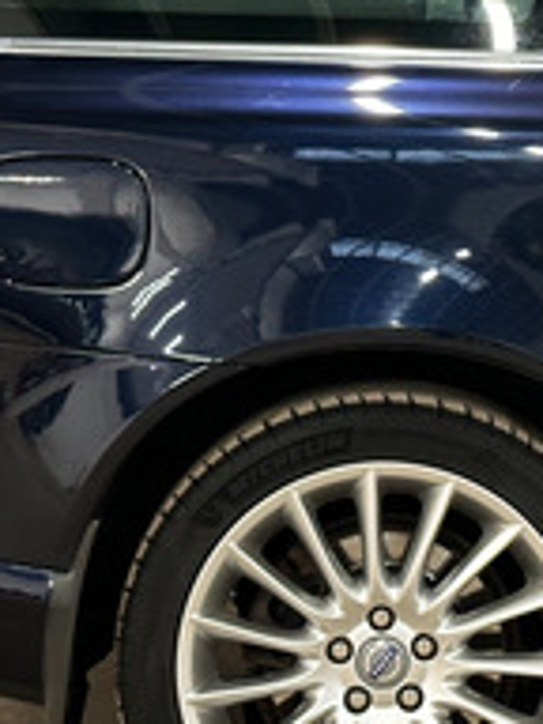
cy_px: 132
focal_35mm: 150
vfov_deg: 13.1
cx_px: 494
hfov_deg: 9.8
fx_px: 3137
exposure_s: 1/50
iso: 200
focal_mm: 6.86
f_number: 1.8
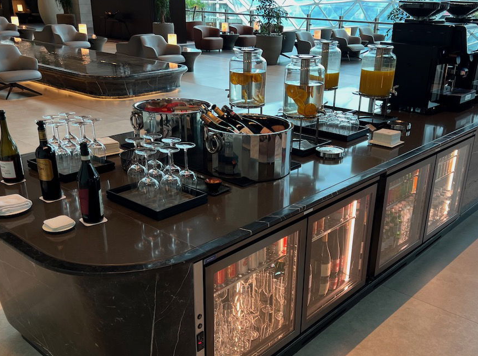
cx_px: 262
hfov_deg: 51.4
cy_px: 208
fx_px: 496
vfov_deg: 39.4
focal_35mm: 36
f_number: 1.5
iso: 40
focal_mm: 5.7
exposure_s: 1/98
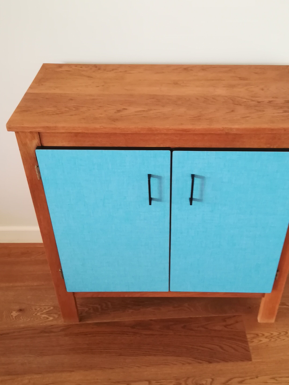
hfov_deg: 39.5
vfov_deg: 51.4
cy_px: 198
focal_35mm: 36
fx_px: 401
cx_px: 172
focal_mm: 3.83
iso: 320
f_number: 2.2
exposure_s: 1/25
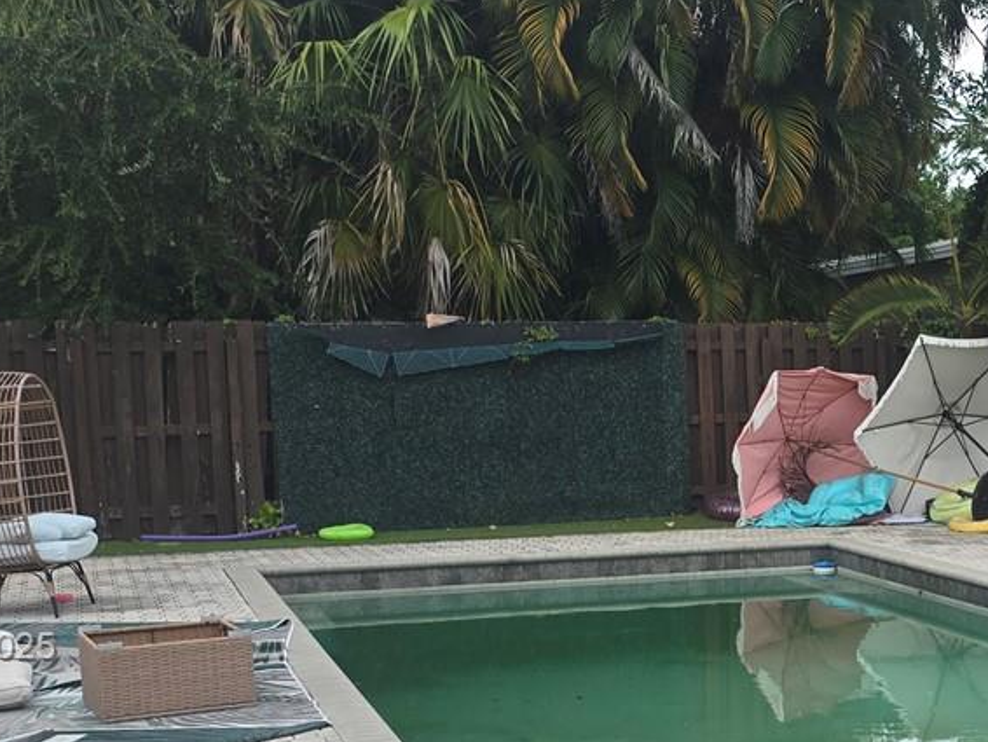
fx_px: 1856
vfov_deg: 22.1
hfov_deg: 28.6
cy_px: 649
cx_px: 894
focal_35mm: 65
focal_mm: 6.3
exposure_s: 1/180
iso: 12
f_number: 1.7
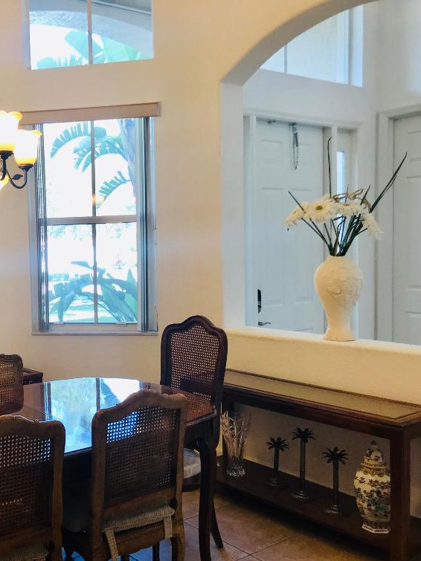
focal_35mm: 38
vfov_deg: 49.0
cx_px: 75
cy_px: 285
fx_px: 616
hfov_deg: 36.2
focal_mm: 3.99
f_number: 1.8
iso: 25
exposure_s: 1/60
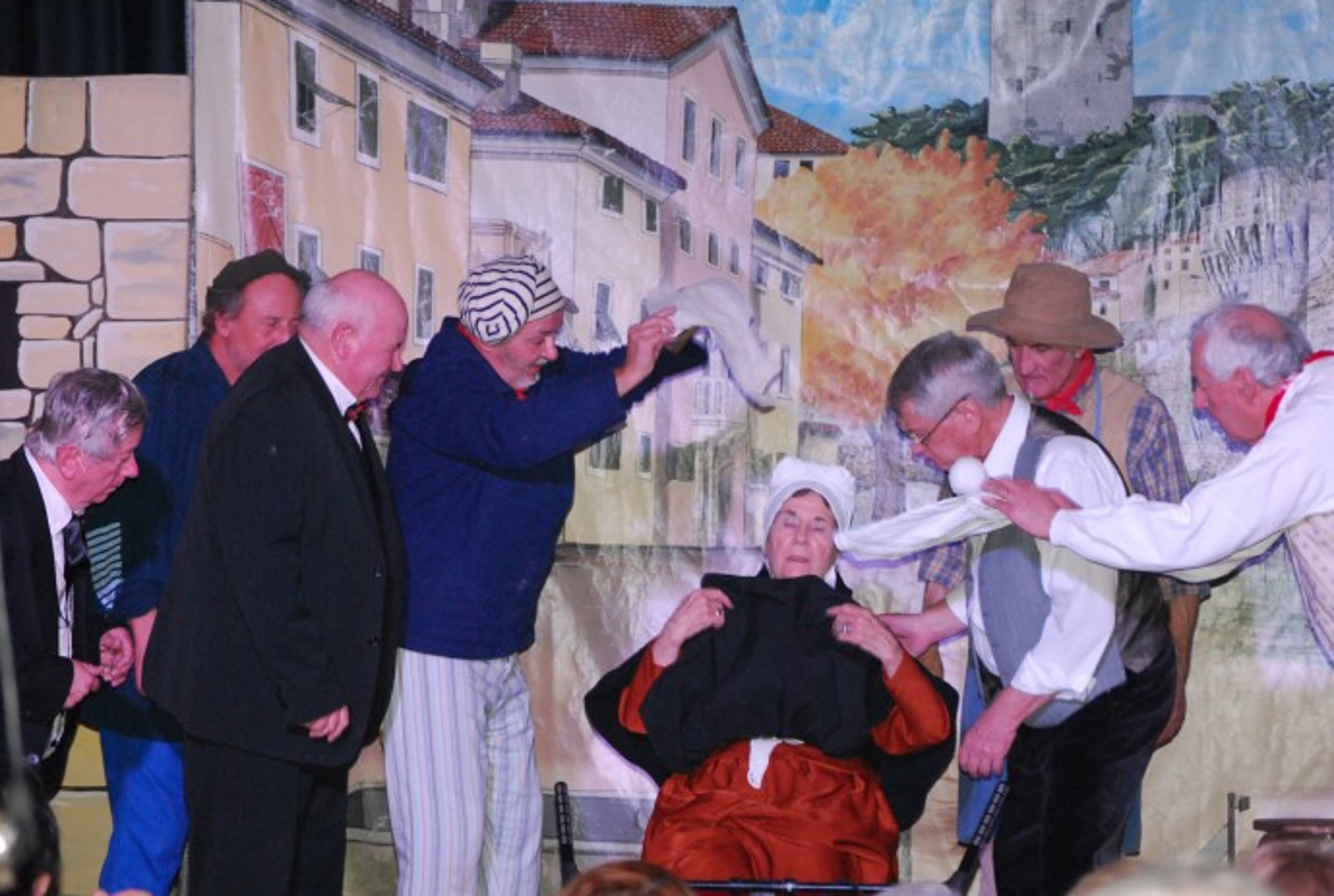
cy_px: 407
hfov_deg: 15.7
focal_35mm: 131
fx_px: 4850
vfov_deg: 10.6
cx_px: 712
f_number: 4.2
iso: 1100
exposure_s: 1/60
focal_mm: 75
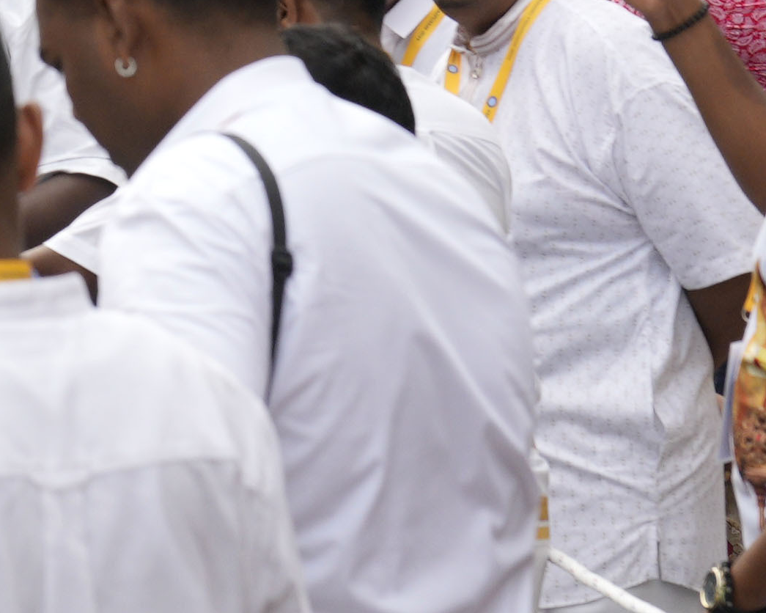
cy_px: -702
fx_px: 8592
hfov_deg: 5.1
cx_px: -468
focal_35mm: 379
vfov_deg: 4.0
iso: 200
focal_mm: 50
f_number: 4.5
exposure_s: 1/640
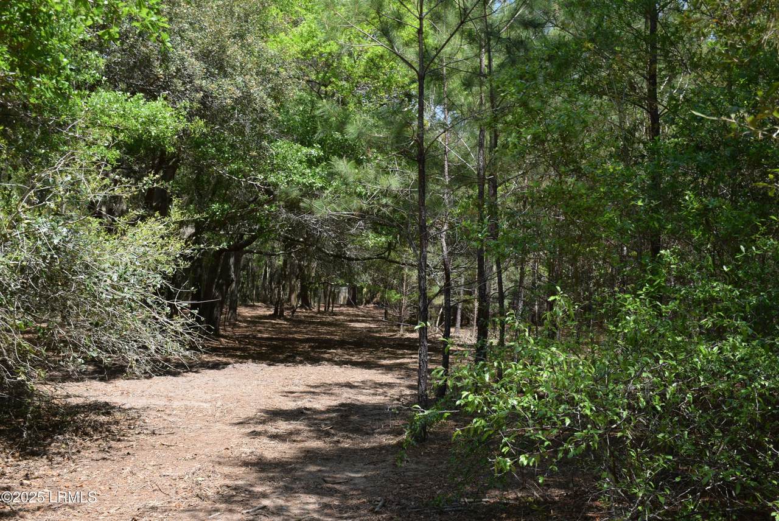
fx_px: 877
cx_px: 390
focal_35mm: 40
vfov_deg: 33.1
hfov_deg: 47.9
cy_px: 260
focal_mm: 27
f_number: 8
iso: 220
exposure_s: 1/250
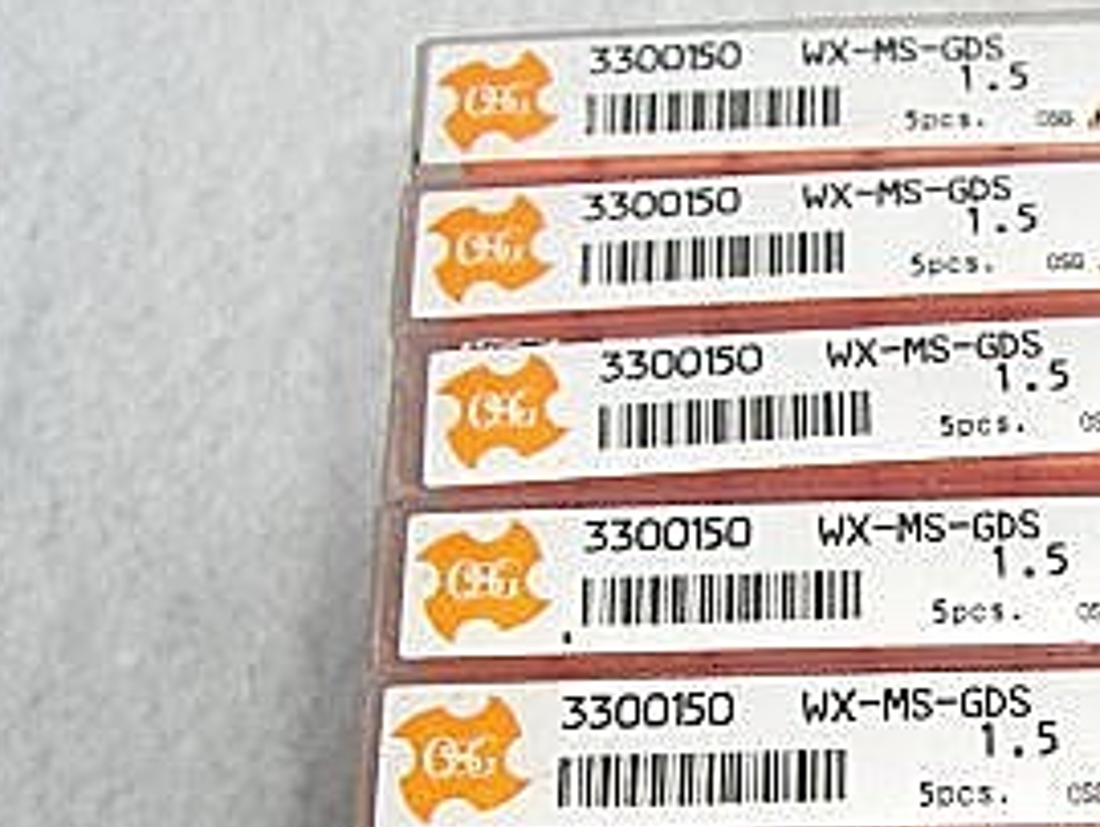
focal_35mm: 90
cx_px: 1112
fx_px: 2862
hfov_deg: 21.0
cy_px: 827
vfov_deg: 16.1
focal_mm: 6.2
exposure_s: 1/200
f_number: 4.3
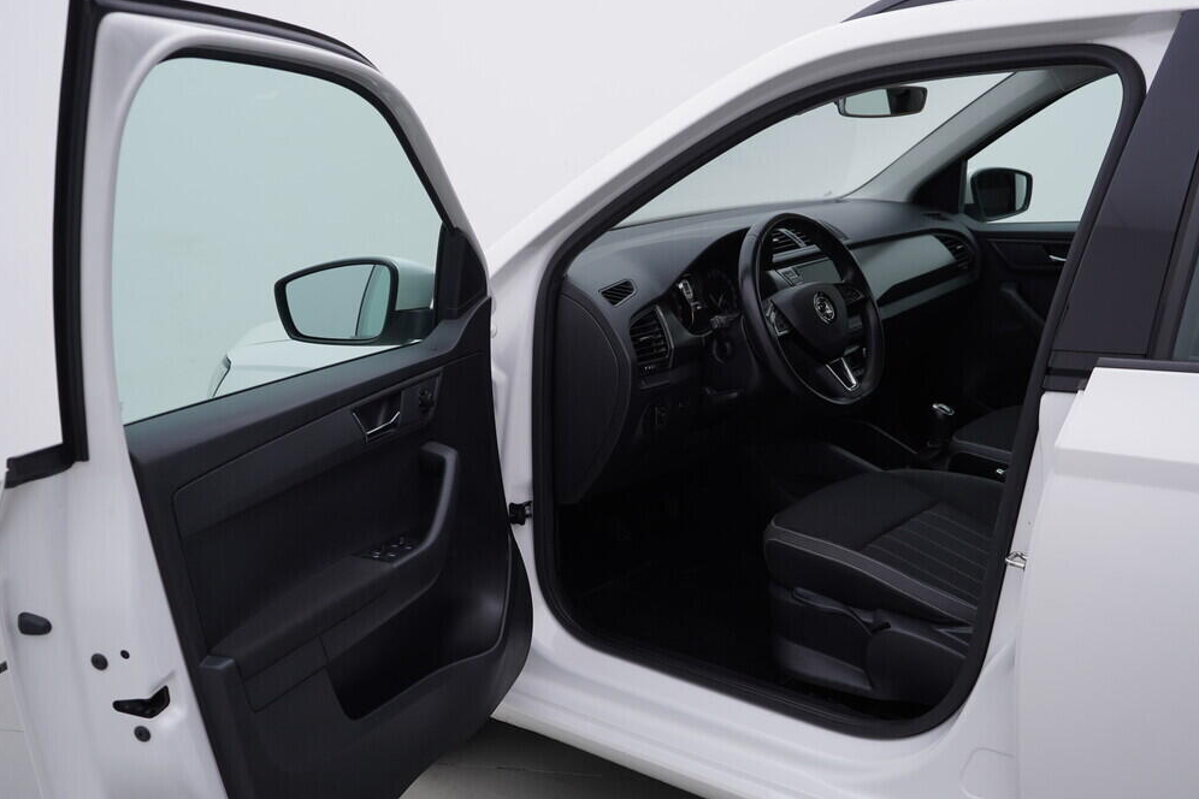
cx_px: 612
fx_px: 1232
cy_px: 403
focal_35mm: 37
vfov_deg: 35.9
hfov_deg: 51.9
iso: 125
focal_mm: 24
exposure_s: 1/80
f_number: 4
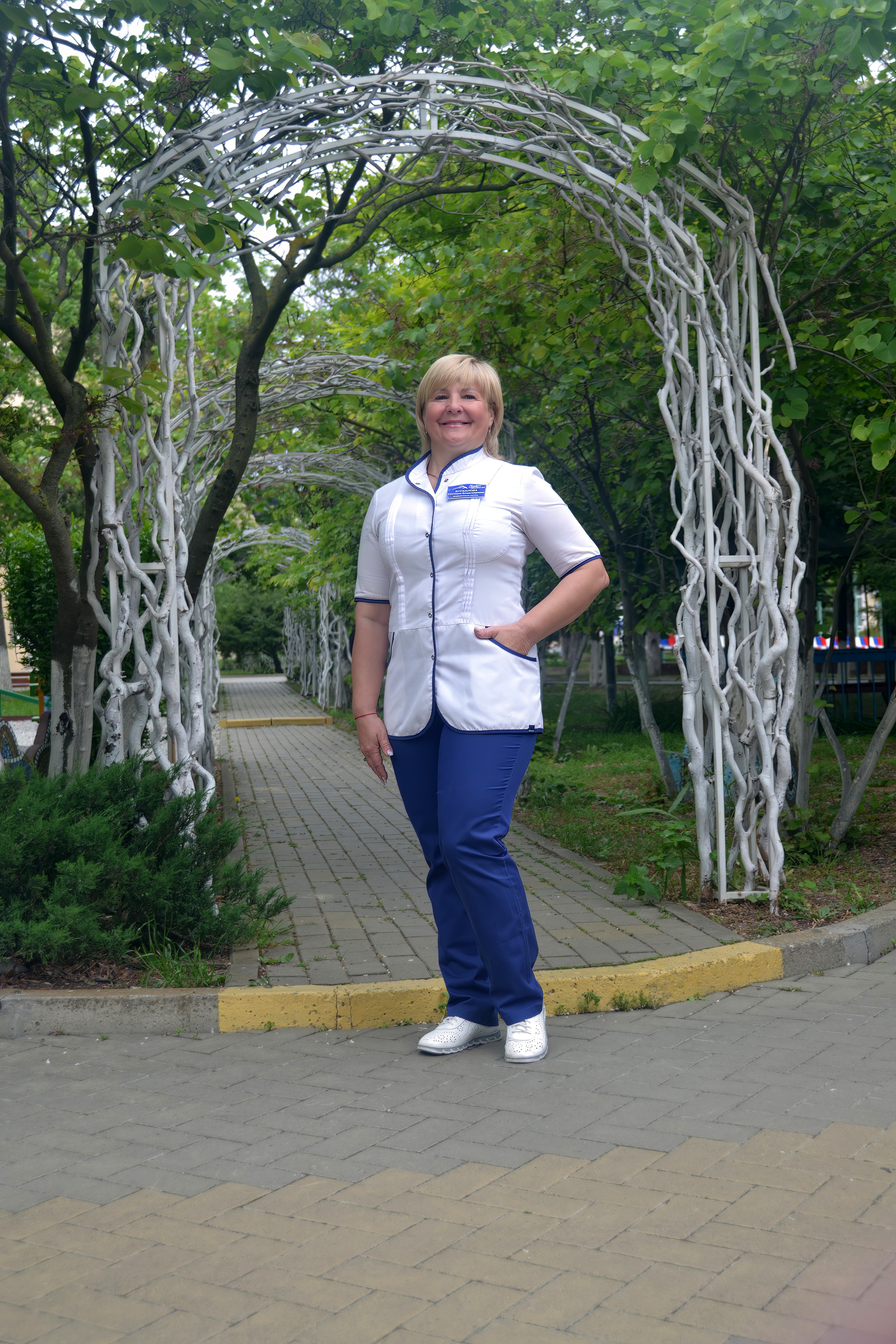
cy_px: 672
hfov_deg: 28.9
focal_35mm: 46
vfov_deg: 42.3
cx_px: 448
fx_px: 1736
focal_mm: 31
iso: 100
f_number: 4
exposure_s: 1/60
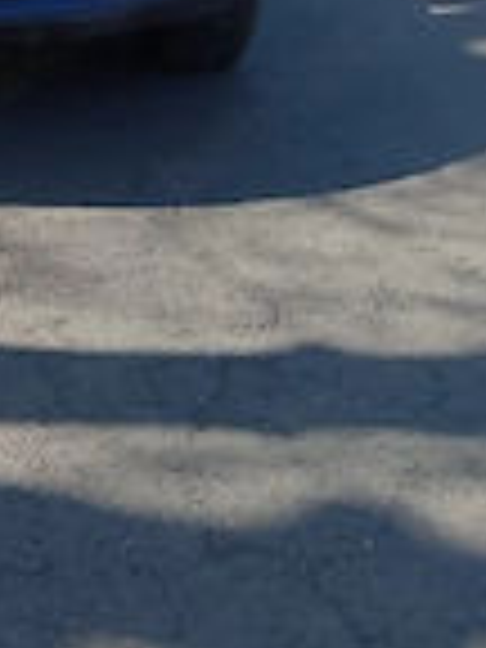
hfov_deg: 18.1
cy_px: -180
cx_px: -171
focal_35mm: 75
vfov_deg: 23.2
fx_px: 1404
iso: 170
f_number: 1.9
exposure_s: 1/900
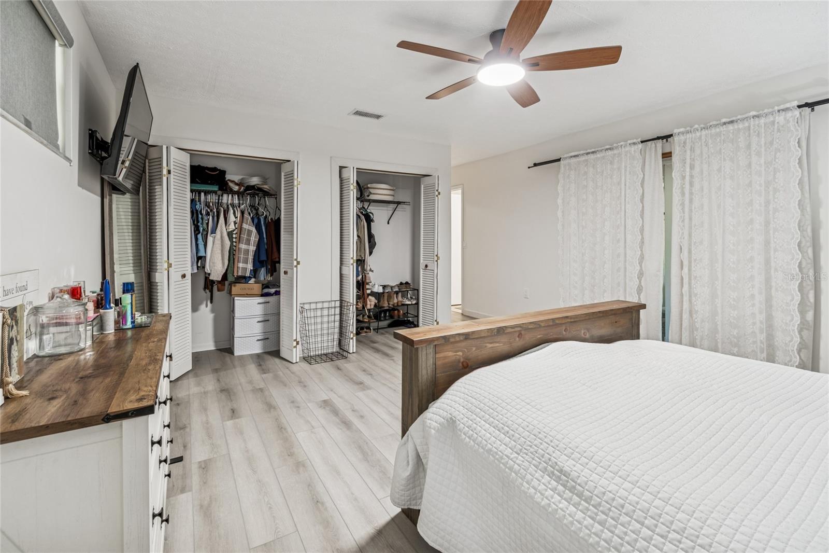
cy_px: 276
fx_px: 345
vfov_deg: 77.3
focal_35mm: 15
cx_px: 414
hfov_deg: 100.4
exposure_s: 1/2.5
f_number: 7.1
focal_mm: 10
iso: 100
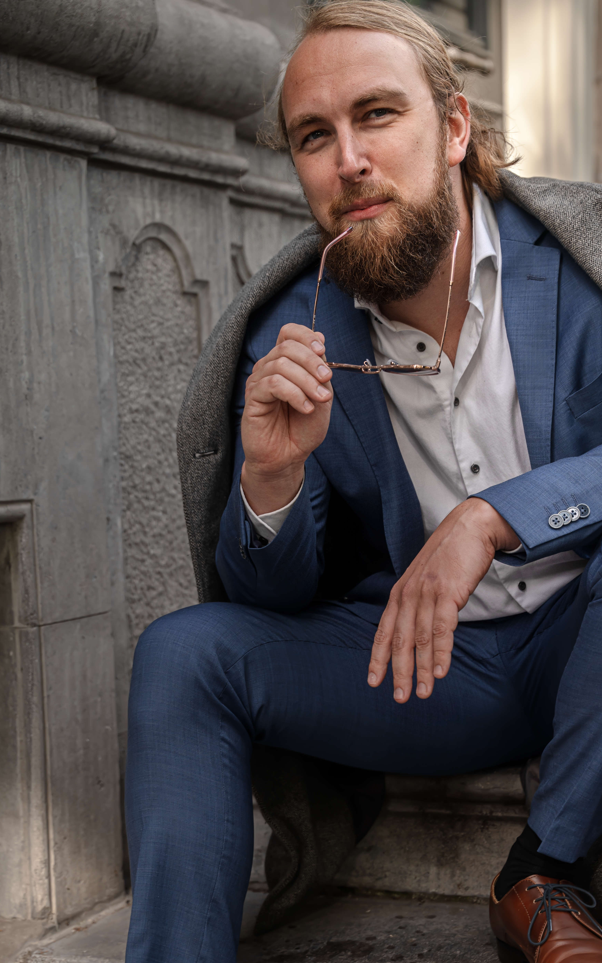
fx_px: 1793
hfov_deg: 18.9
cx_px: 446
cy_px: 655
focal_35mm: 68
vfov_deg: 29.8
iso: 100
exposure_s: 1/160
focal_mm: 46.9
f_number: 3.2
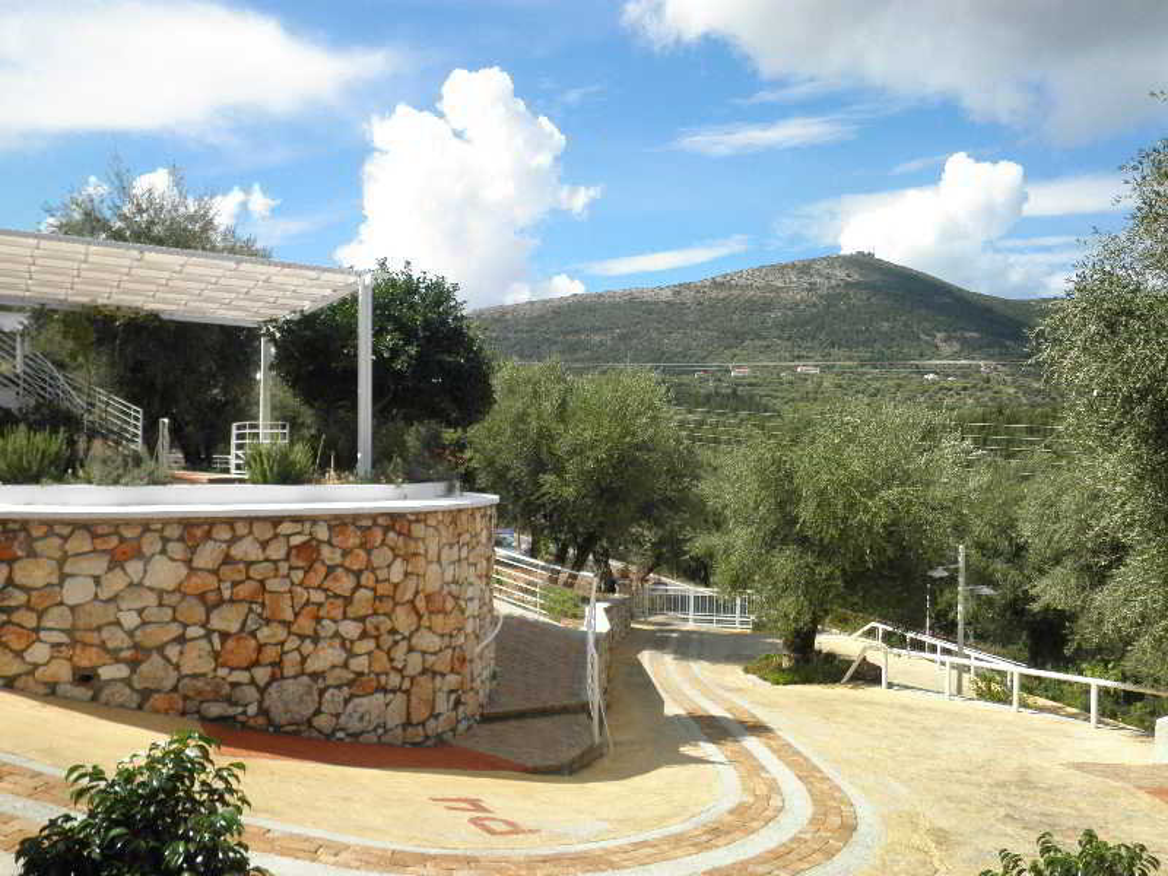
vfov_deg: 53.1
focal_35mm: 26
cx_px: 584
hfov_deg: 67.3
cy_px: 438
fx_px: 877
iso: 64
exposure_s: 1/125
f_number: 7.9
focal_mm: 4.7
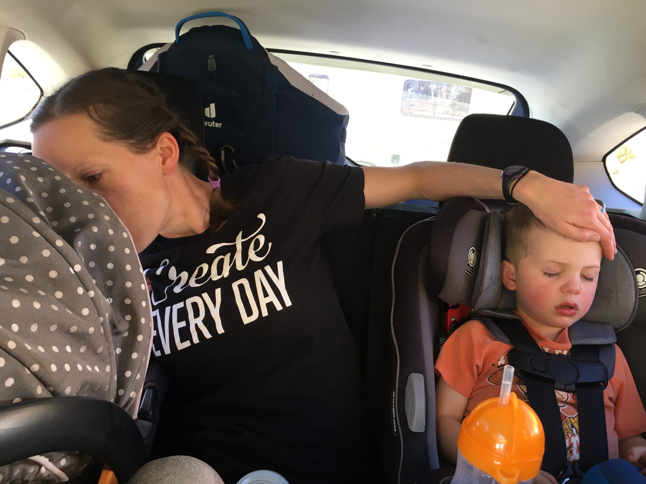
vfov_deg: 48.2
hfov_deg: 61.7
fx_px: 541
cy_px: 242
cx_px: 323
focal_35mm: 29
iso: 50
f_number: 2.2
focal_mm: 4.15
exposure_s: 1/30
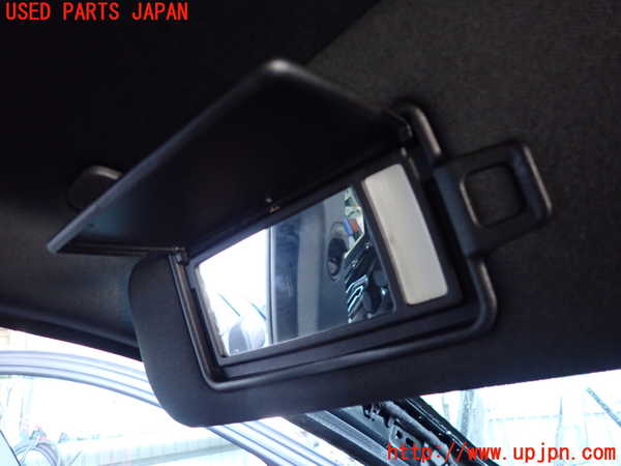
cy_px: 233
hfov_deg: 69.4
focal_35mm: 25
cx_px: 310
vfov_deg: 54.9
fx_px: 448
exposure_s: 1/30
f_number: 2
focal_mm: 4.5
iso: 500
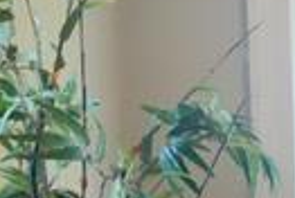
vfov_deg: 9.2
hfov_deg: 11.4
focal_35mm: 147
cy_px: 290
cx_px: 718
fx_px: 1207
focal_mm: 4.15
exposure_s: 1/40
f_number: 2.2
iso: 25
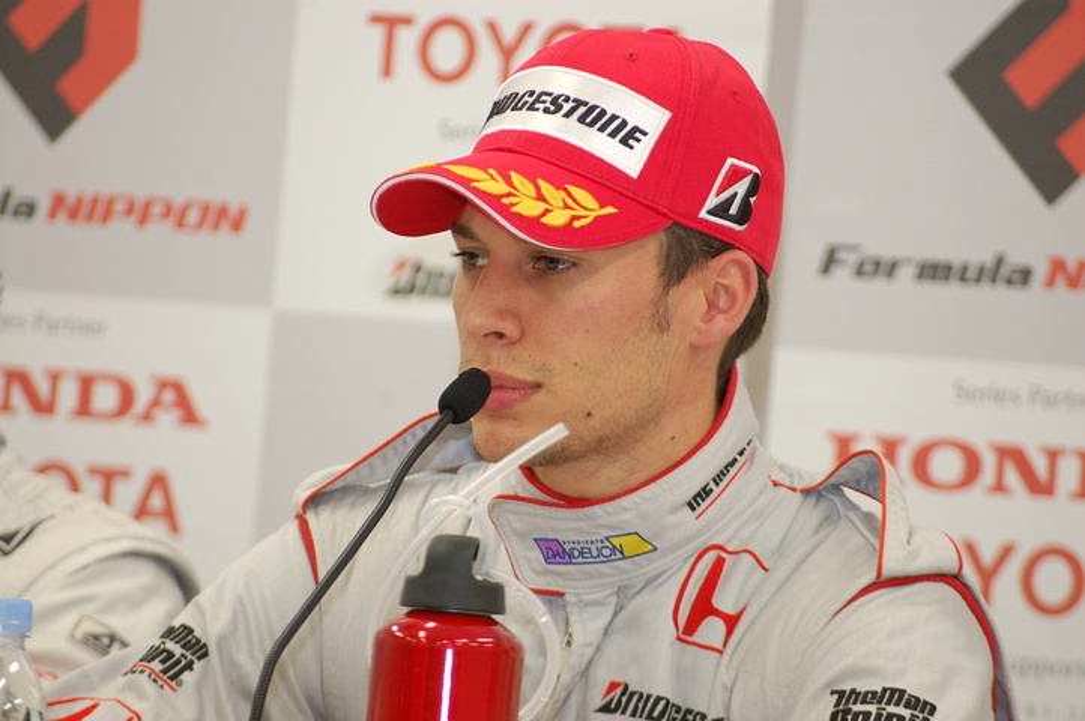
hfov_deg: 6.9
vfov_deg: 4.6
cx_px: 542
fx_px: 9033
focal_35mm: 300
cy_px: 360
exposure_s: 1/60
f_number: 5.6
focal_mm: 200
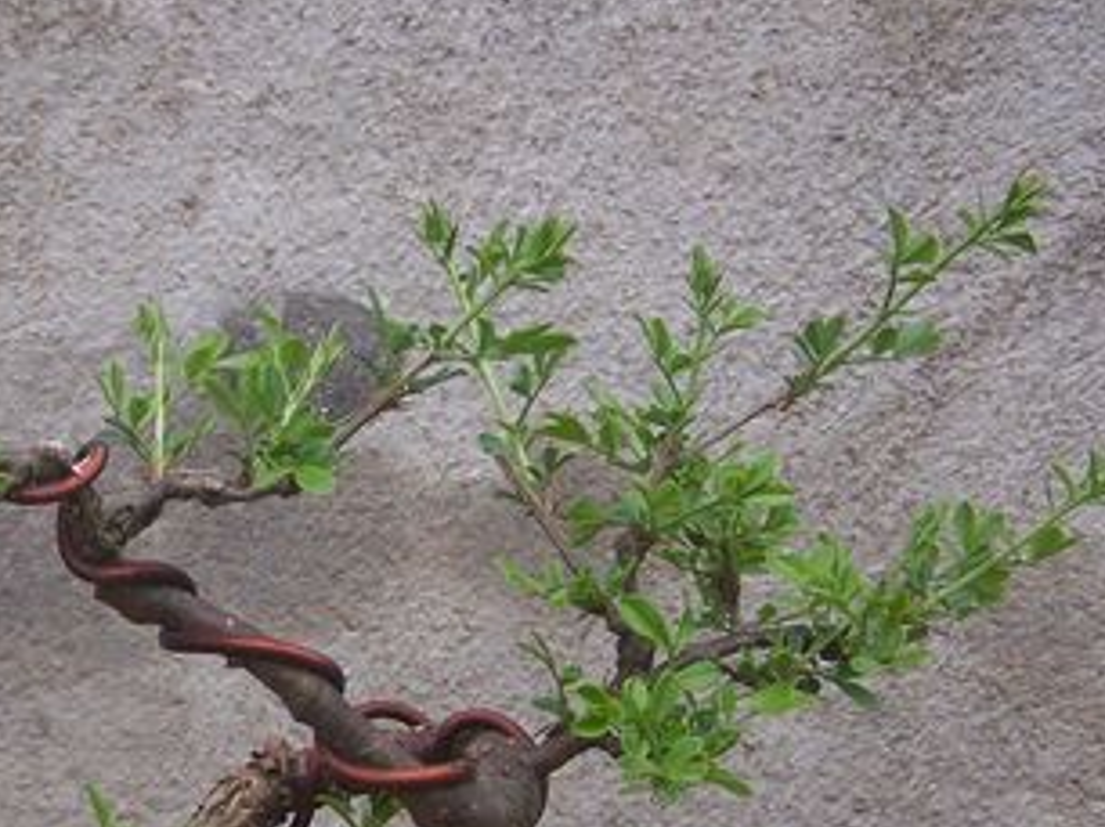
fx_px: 2775
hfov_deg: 22.2
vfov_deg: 16.9
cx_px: 209
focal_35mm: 87
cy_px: 630
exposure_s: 1/60
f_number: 2.8
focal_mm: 6.3
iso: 80
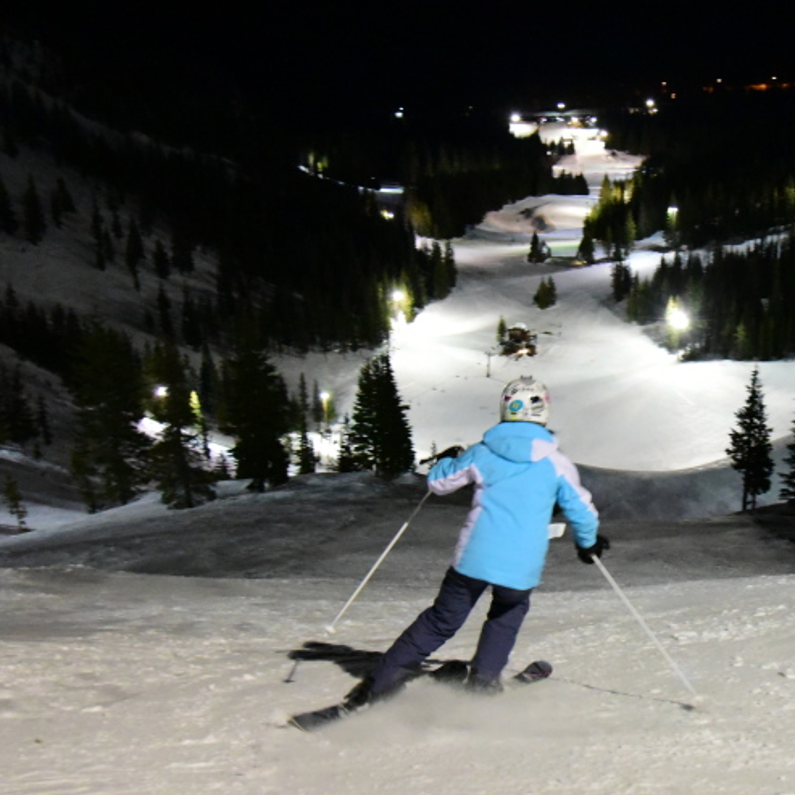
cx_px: 687
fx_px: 1377
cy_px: 487
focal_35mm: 53
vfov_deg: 32.1
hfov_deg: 31.0
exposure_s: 1/60
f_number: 4
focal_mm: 30
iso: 12800
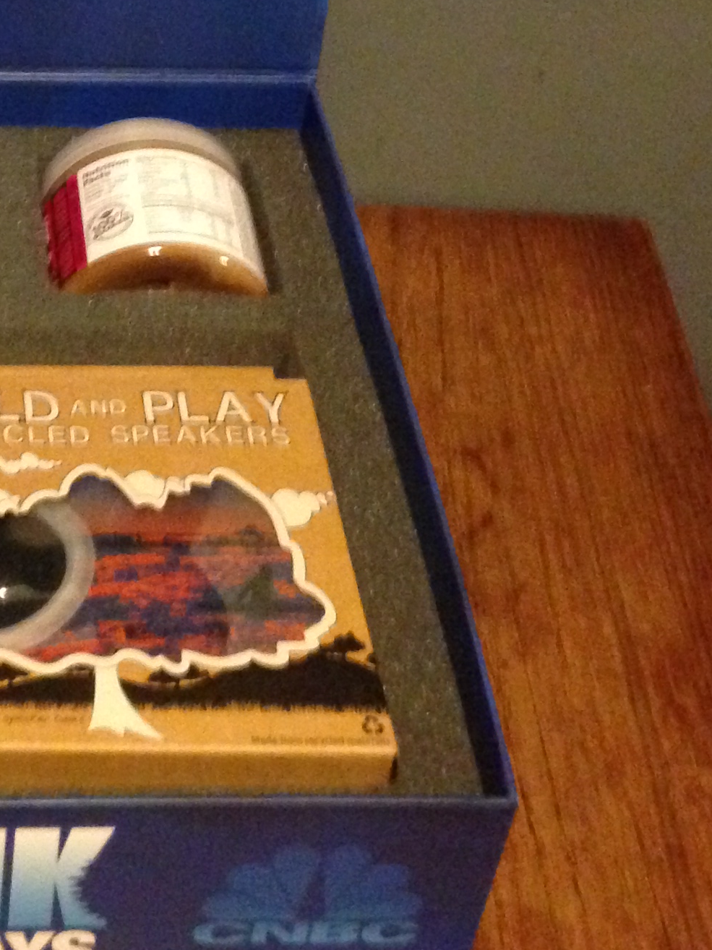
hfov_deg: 17.4
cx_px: -80
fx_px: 2250
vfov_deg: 23.3
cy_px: 129
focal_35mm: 82
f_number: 2.4
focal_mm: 4.12
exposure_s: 1/15
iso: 640
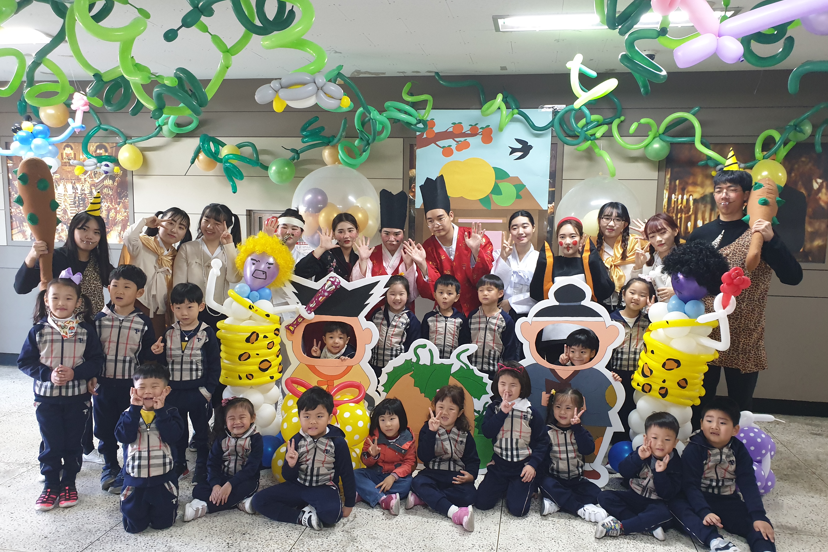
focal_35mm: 28
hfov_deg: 65.5
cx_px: 413
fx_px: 644
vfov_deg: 46.4
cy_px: 291
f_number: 2.4
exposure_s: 1/30
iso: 320
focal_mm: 4.3
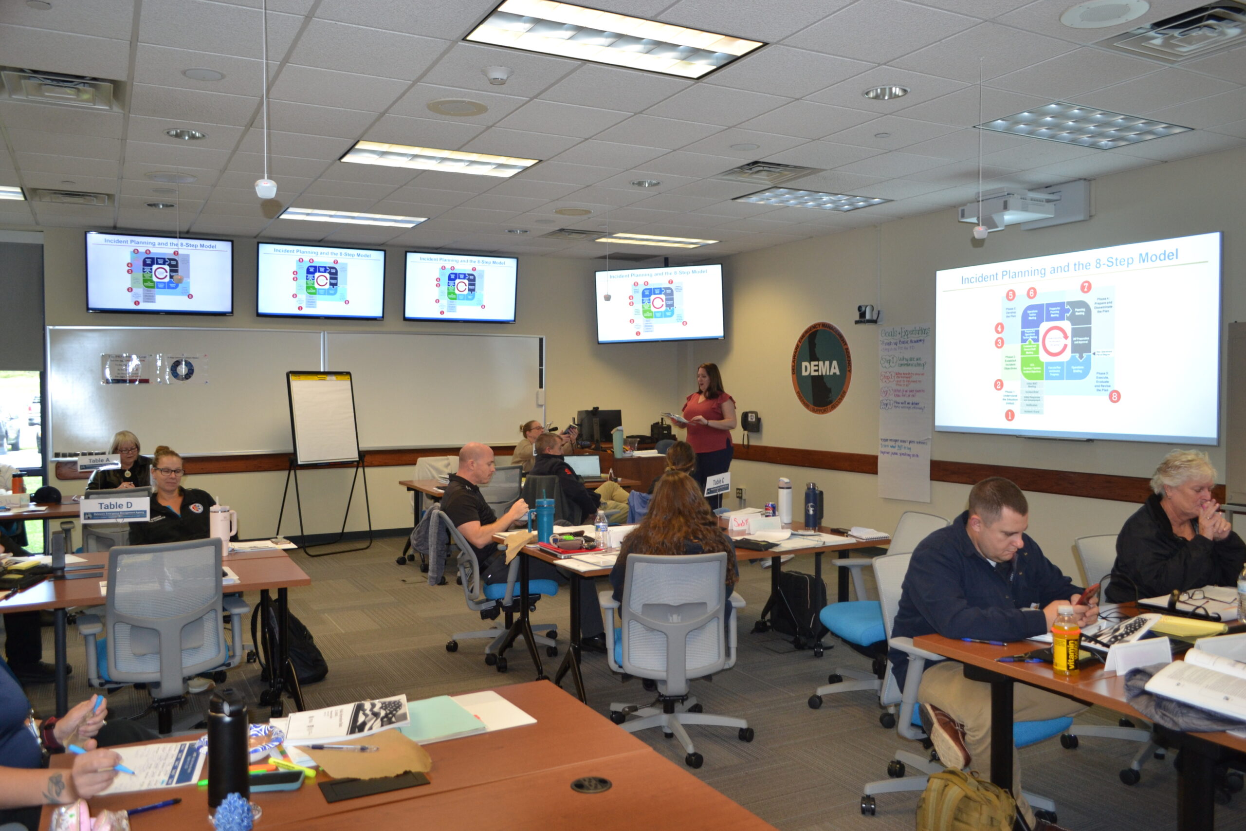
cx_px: 623
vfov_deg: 47.9
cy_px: 416
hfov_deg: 67.4
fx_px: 934
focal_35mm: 27
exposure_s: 1/60
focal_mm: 18
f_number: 3.5
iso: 560
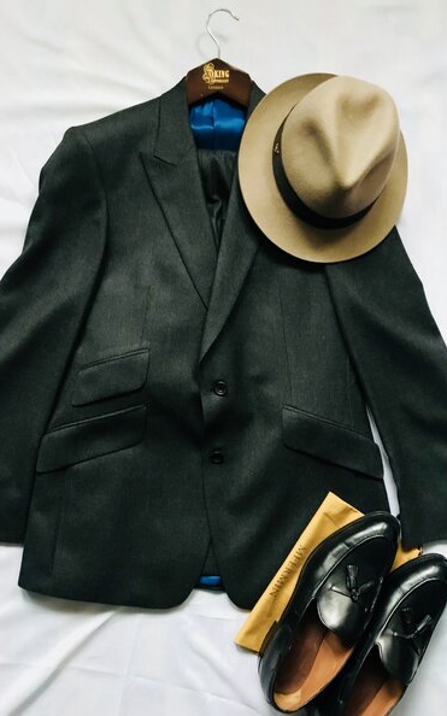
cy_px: 357
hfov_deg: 41.8
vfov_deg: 62.9
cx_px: 220
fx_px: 585
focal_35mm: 30
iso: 100
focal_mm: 3.99
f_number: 1.8
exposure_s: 1/5
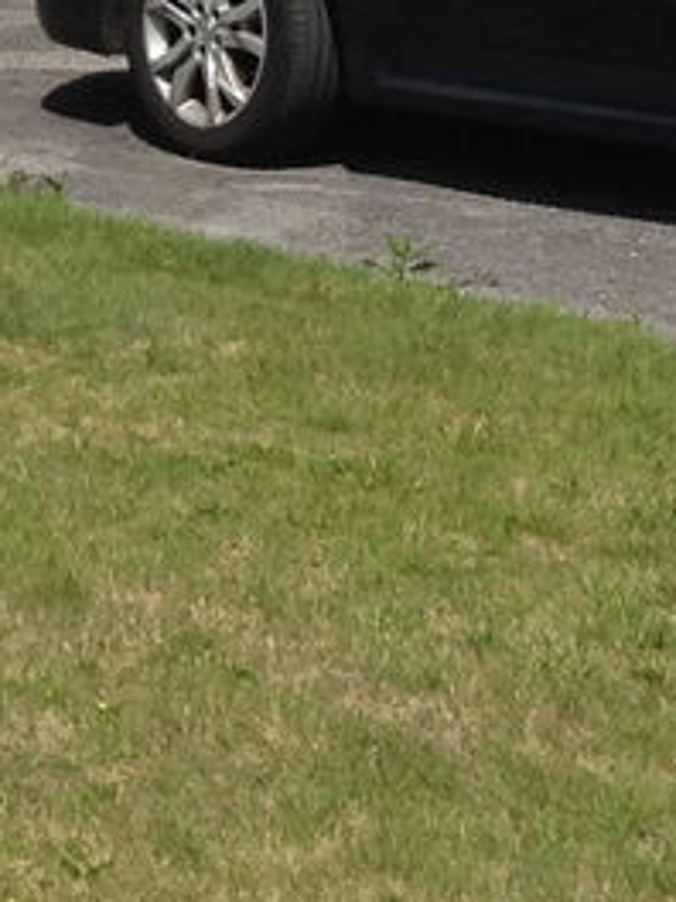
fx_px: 5520
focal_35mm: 212
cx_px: -451
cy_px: -174
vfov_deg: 9.2
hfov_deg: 6.9
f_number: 2.4
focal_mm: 4.28
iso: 50
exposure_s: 1/1905
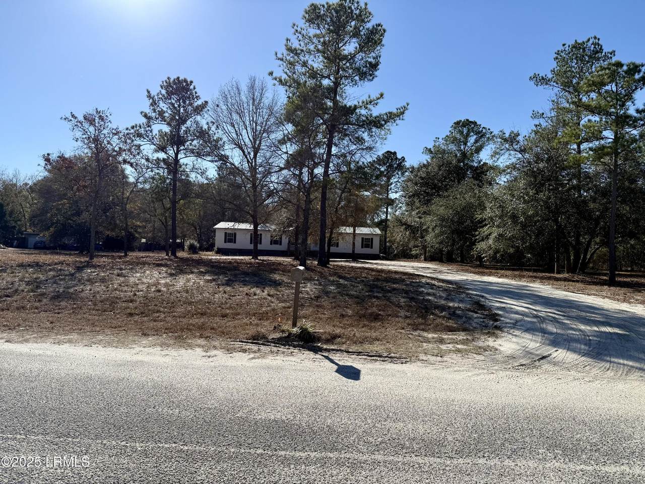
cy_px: 242
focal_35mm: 24
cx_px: 322
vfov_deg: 56.8
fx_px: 447
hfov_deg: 71.6
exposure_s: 1/5714
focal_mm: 6.76
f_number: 1.78
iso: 80
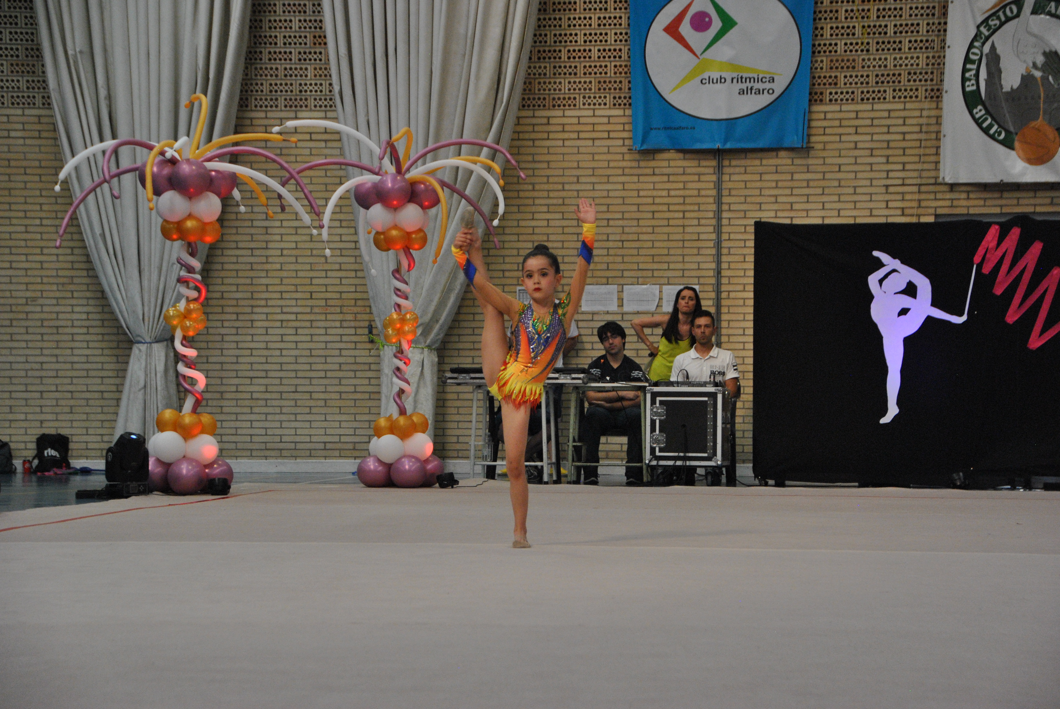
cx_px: 530
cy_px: 354
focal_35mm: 93
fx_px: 2742
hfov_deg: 21.9
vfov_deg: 14.7
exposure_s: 1/320
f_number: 5
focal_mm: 62
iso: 800
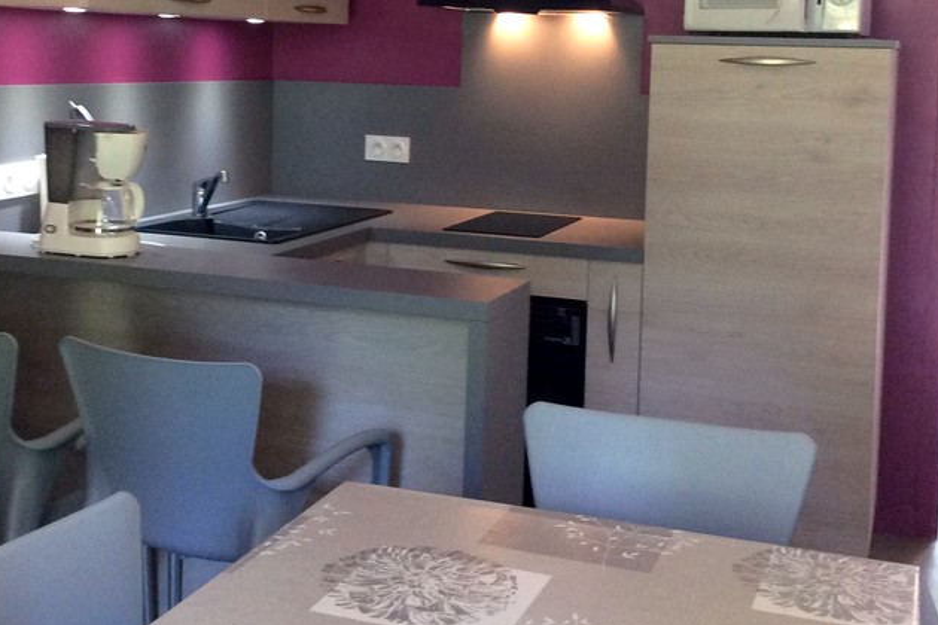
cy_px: 117
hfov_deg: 36.8
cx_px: 387
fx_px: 1407
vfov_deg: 24.6
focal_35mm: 54
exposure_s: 1/24
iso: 100
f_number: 2.4
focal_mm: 3.3
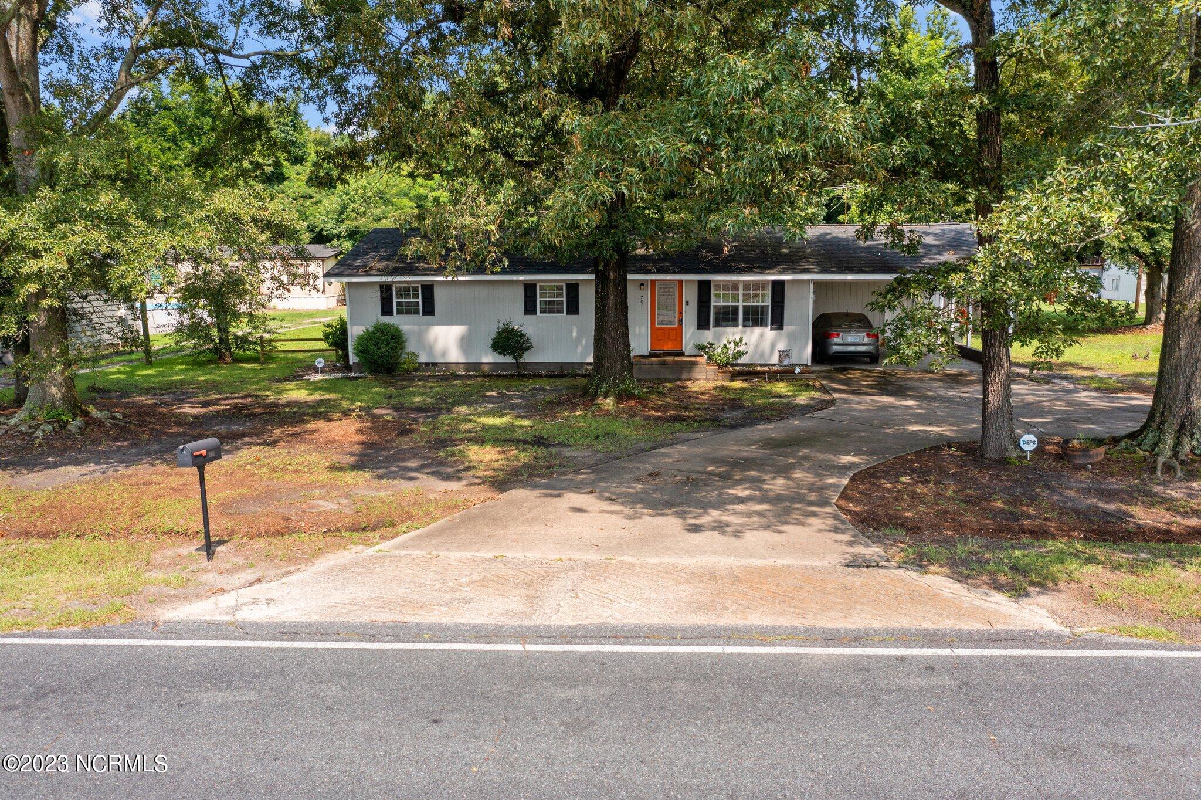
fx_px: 934
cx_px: 600
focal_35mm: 28
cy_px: 400
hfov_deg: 65.5
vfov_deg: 46.4
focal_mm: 10.26
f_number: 4
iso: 100
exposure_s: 1/80
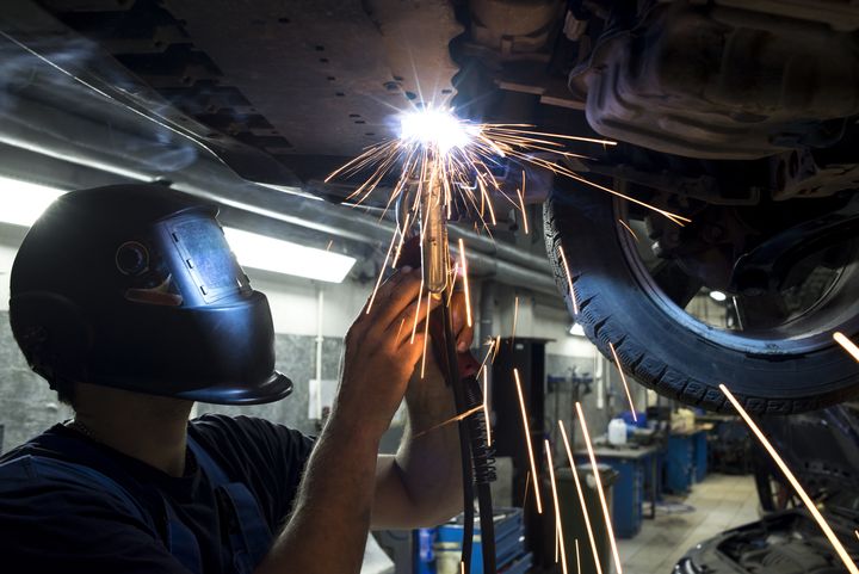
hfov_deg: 54.4
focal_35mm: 35
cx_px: 430
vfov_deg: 37.9
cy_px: 287
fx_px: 836
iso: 800
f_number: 7.1
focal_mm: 35
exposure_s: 1/20
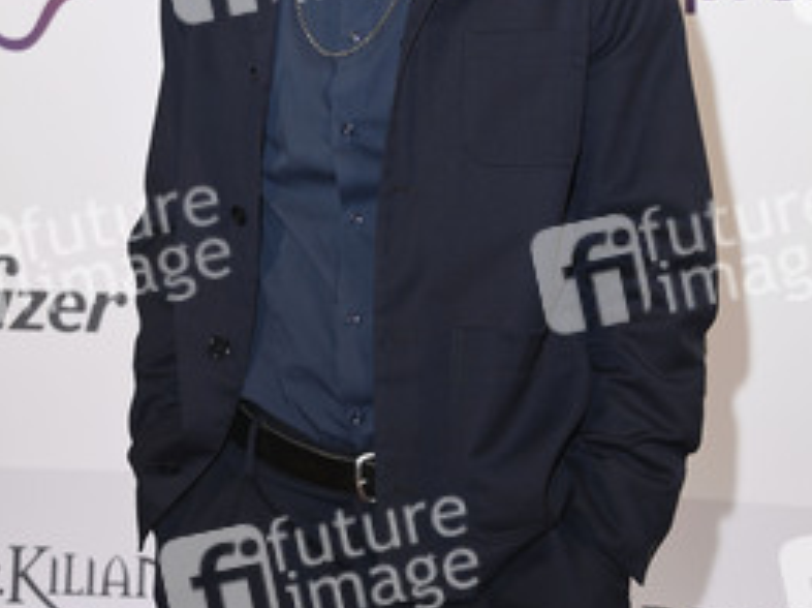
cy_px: 105
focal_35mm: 91
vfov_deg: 16.1
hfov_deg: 21.6
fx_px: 2133
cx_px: 409
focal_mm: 62
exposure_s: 1/250
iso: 800
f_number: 5.6
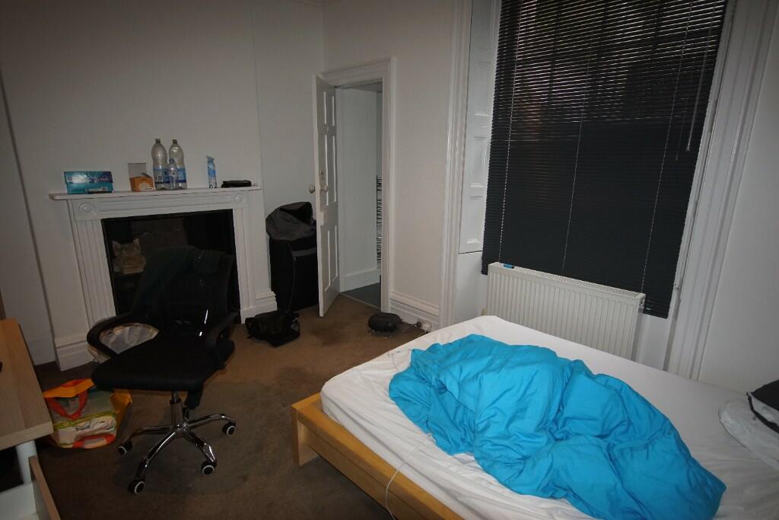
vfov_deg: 63.2
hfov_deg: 85.4
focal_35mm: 20
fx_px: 422
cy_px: 260
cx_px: 390
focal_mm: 13
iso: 800
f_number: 4.5
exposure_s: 1/125
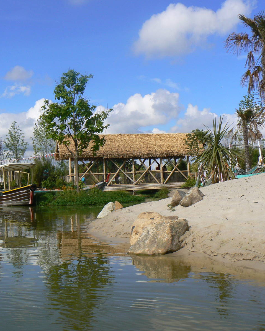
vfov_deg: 39.5
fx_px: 461
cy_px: 165
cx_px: 117
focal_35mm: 47
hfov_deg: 32.1
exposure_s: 1/500
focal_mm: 6
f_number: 7.1
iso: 80
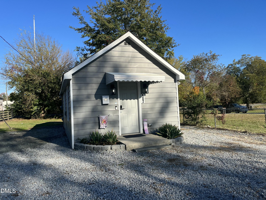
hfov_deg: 67.3
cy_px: 100
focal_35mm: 26
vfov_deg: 53.1
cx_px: 133
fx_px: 200
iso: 50
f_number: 1.6
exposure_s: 1/2755
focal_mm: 5.1
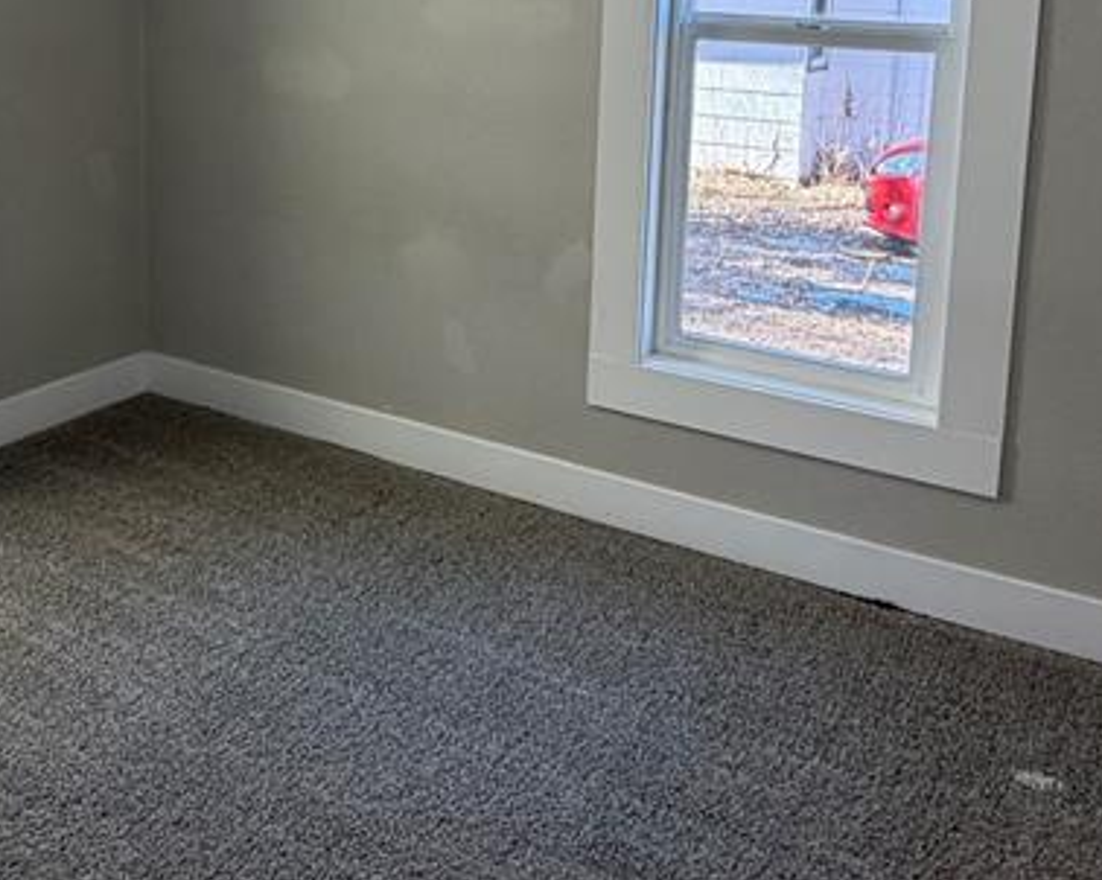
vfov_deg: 37.8
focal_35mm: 37
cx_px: 443
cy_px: 115
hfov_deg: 48.8
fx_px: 1206
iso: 125
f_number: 2.2
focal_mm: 2.22
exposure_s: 1/120
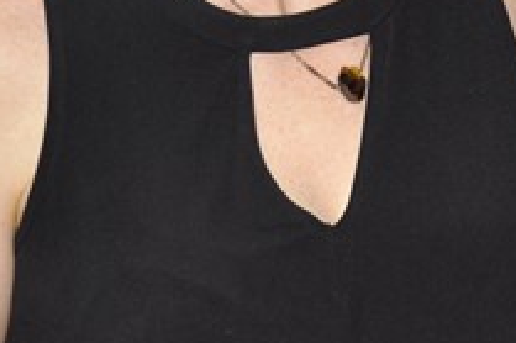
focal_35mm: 230
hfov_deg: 8.9
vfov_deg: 5.9
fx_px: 3294
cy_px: -281
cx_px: 360
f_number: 4.2
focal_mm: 32
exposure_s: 1/60
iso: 400
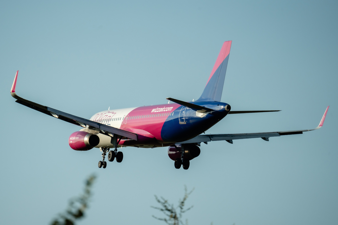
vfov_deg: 2.8
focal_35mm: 500
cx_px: 169
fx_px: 4694
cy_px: 112
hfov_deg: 4.1
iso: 400
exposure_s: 1/2000
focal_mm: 500
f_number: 6.7
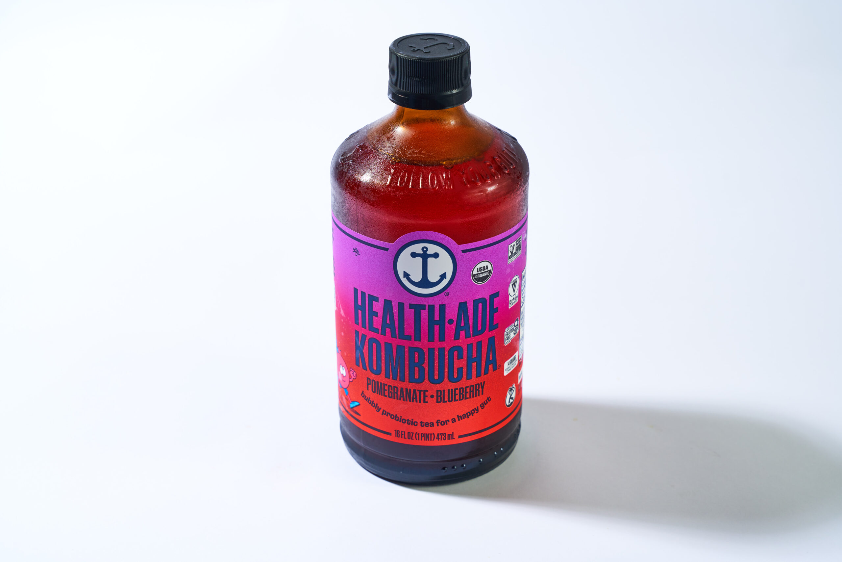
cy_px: 281
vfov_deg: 19.5
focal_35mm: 70
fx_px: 1637
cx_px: 421
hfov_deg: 28.8
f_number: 10
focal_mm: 70
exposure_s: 1/125
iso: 125
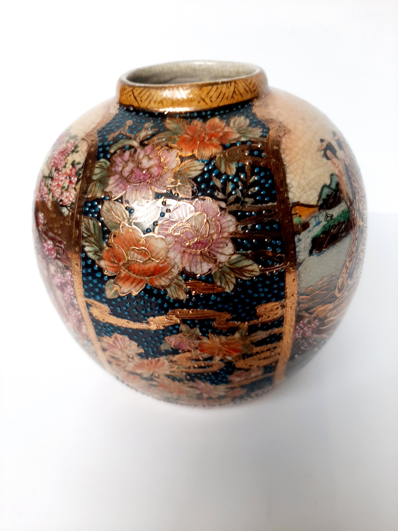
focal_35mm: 26
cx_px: 199
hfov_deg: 53.1
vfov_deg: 67.3
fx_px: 399
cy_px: 266
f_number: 1.7
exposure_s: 1/50
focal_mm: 3.93
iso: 50
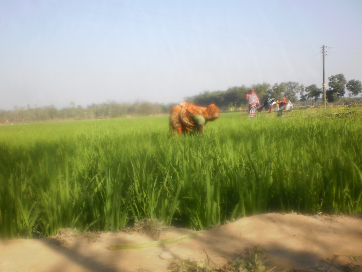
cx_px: 181
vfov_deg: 39.7
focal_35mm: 36
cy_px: 136
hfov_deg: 51.4
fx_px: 376
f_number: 3.1
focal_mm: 6.3
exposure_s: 1/640
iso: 100
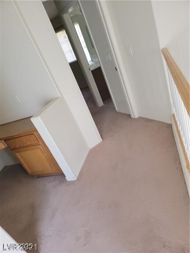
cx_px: 95
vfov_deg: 71.6
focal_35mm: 24
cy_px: 126
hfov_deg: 56.8
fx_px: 176
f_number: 1.8
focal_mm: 6.7
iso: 250
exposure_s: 1/120
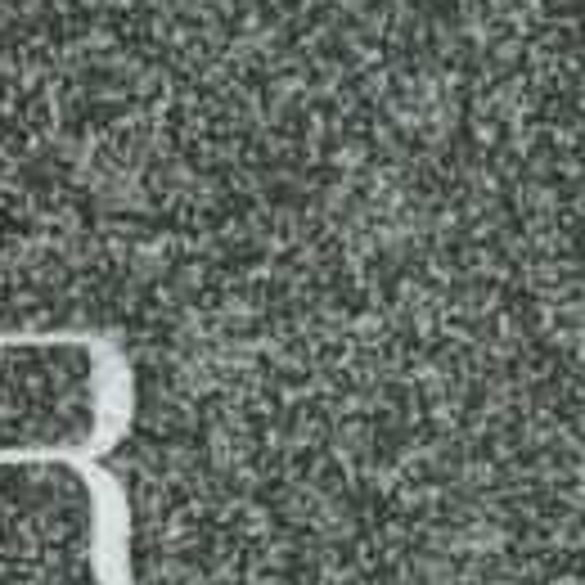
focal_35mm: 730
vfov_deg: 2.4
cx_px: 666
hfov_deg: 2.4
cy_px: 475
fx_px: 13957
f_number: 5
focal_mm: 62
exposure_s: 1/250
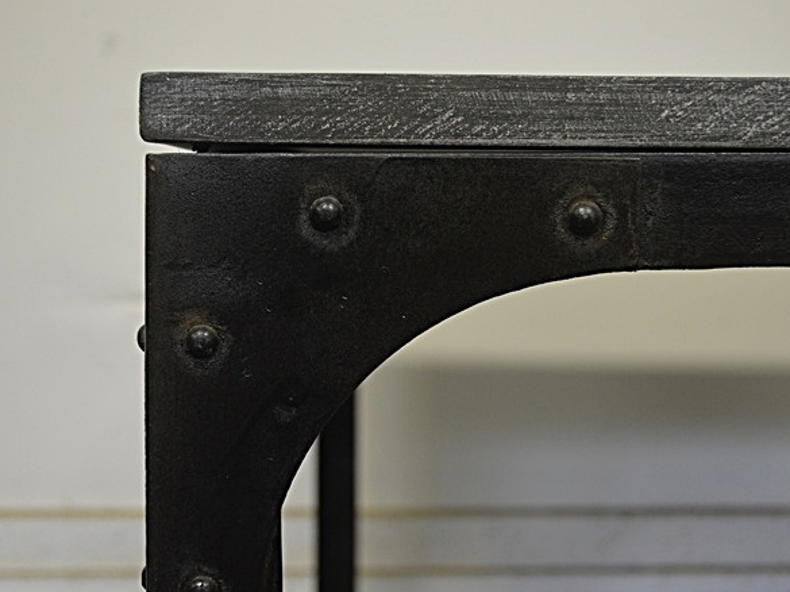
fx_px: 1346
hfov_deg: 32.7
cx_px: 400
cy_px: 295
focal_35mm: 59
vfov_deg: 24.8
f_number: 5
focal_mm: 36
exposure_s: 1/15
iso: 720
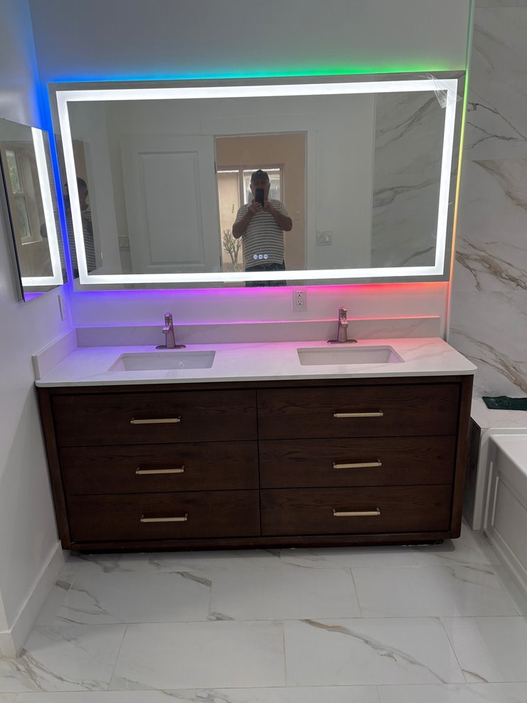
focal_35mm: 27
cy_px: 360
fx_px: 548
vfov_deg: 65.3
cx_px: 261
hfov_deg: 51.4
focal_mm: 5.96
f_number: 1.6
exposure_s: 1/148
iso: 80
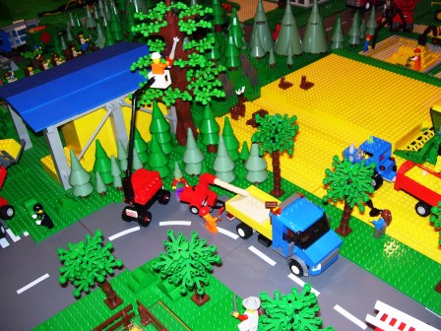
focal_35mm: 36
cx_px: 220
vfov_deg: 39.7
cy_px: 166
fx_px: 459
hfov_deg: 51.4
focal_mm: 6
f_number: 2.7
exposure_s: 1/60
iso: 80
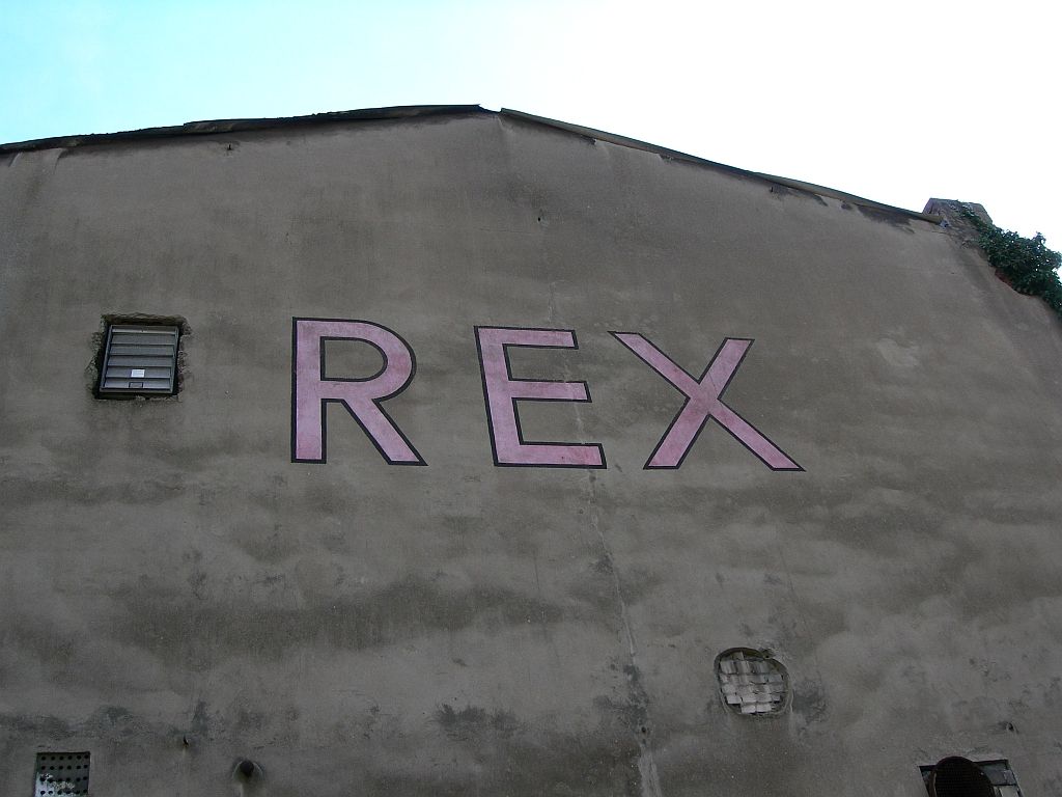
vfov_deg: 37.7
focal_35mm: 38
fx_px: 1166
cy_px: 398
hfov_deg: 49.0
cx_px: 531
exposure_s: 1/194
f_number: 4.8
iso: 50
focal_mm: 7.8
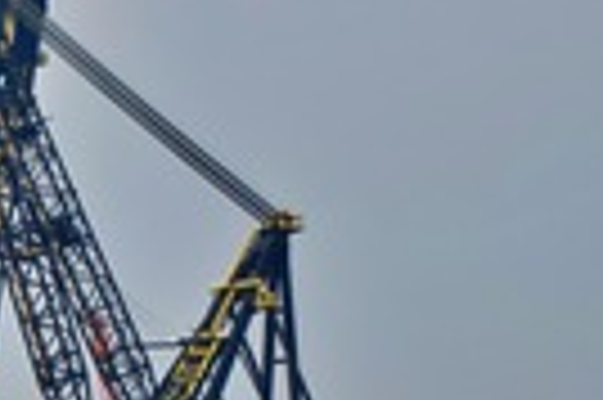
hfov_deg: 5.0
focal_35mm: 410
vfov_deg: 3.3
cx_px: -428
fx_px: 6859
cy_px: 443
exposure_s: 1/640
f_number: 8
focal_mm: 43.48
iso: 100
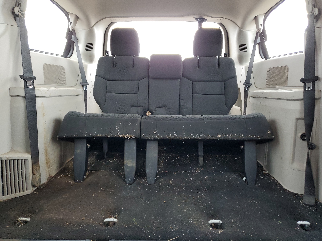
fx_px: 242
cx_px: 161
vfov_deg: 53.1
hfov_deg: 67.3
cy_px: 120
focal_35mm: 26
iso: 144
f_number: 1.5
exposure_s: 1/60.2
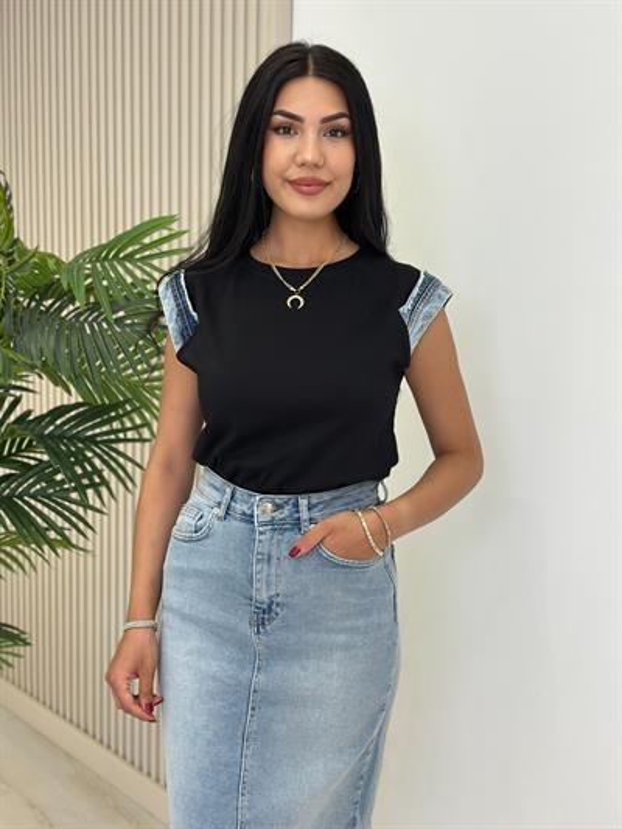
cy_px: 414
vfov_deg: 39.6
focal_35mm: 48
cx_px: 311
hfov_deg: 30.3
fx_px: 1150
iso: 80
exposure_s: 1/242
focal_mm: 6.86
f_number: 1.78
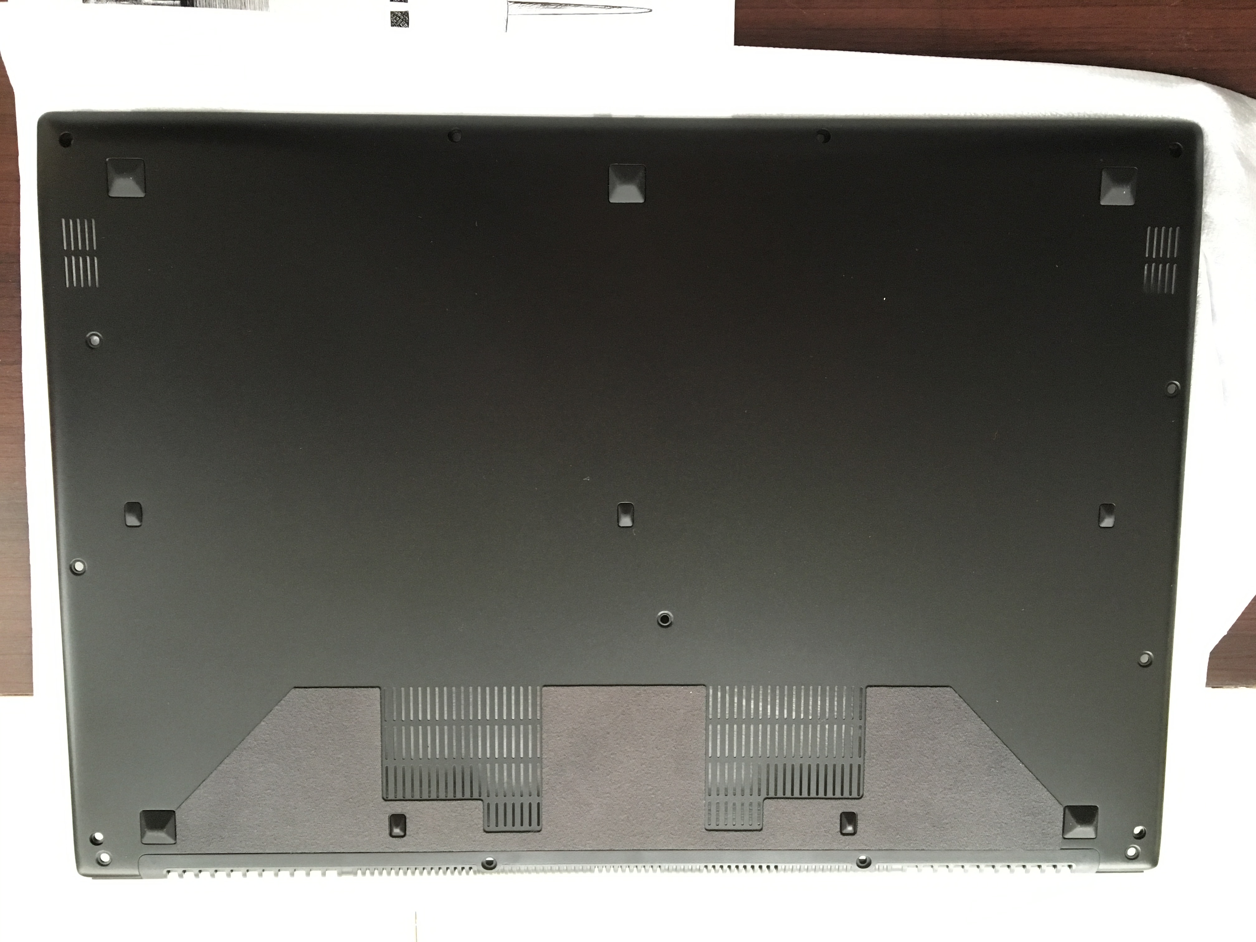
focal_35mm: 29
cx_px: 628
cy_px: 471
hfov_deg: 61.7
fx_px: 1052
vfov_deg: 48.2
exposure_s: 1/25
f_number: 2.2
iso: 200
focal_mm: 4.15
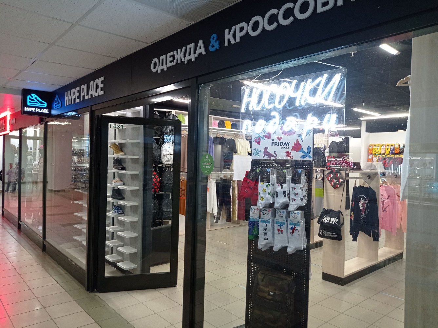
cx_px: 219
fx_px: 354
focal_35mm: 28
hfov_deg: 63.5
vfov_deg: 49.7
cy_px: 164
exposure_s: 1/50
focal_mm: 4.74
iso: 196
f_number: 1.79
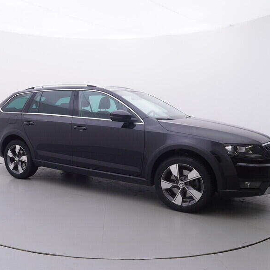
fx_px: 298
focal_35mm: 34
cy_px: 140
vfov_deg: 48.8
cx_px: 88
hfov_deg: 47.9
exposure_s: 1/80
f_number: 5
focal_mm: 15
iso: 200
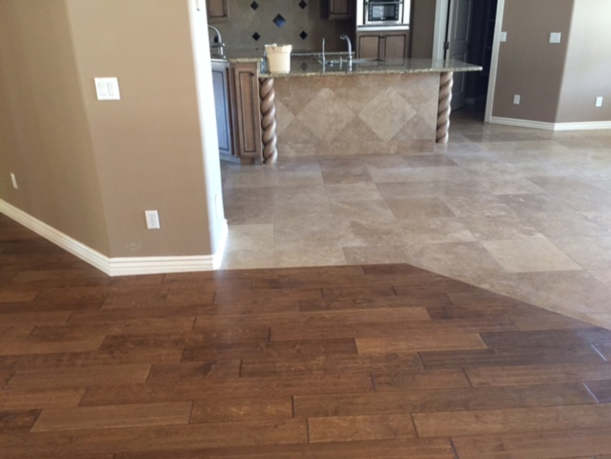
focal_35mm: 29
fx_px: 512
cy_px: 230
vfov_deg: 48.2
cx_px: 306
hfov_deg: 61.7
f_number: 2.2
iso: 250
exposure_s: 1/20
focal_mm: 4.15
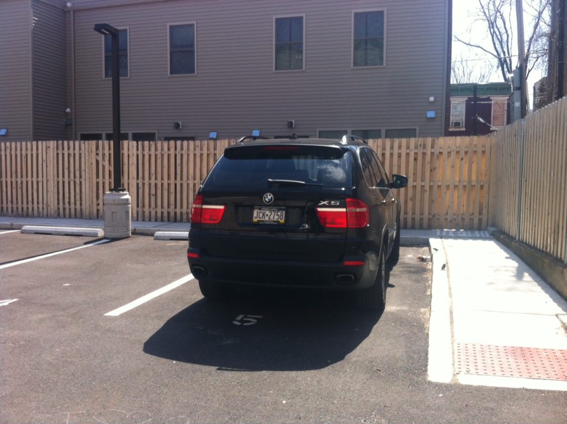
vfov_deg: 40.6
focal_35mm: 35
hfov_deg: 52.7
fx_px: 573
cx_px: 284
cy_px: 212
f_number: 2.8
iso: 80
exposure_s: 1/754
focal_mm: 3.85
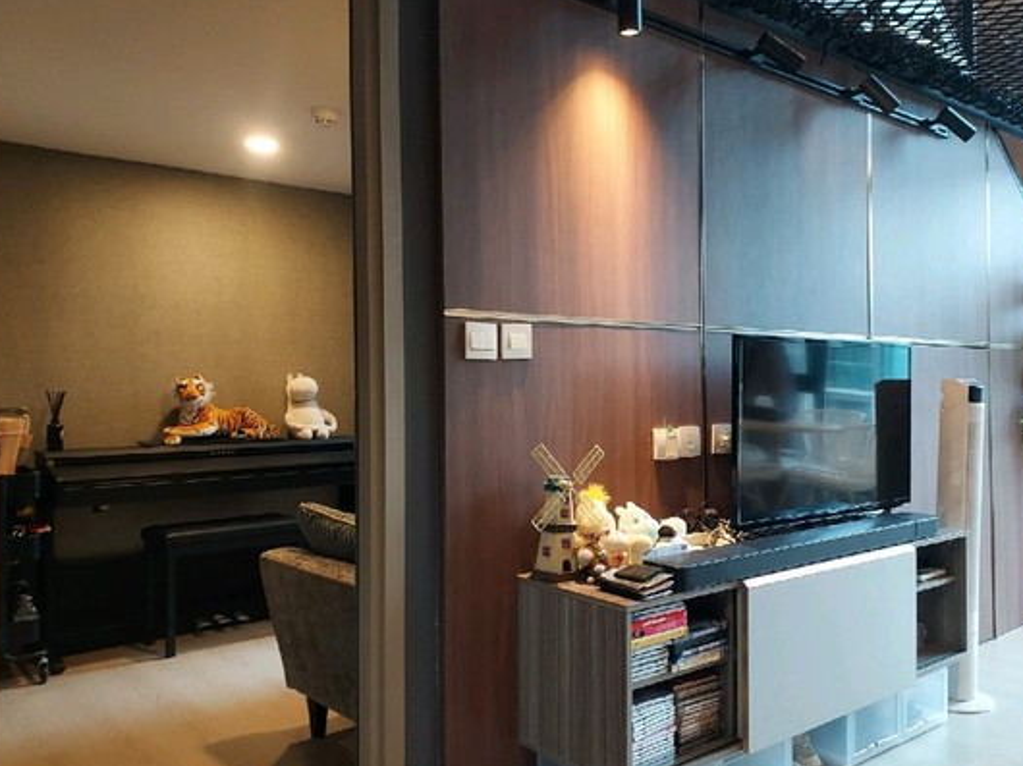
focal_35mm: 29
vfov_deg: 48.2
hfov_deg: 61.4
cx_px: 589
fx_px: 857
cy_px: 378
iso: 320
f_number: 1.8
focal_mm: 4.6
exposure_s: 1/40
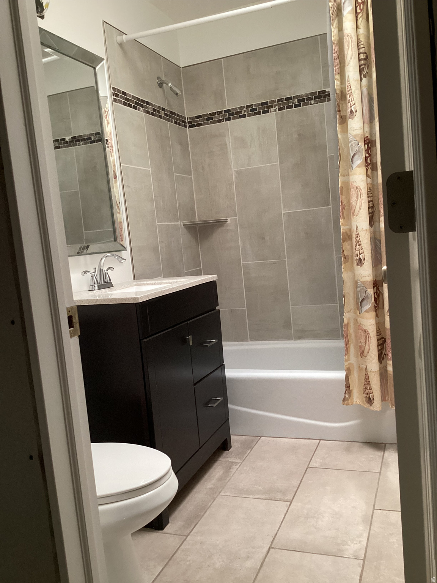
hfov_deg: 45.4
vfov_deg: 58.4
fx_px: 522
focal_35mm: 31
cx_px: 218
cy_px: 292
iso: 320
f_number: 2.4
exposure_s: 1/60
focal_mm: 3.3
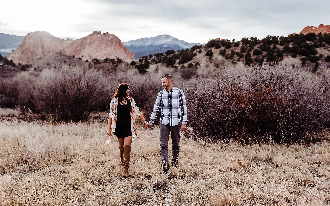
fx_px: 324
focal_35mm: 36
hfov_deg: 54.0
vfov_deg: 35.3
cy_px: 96
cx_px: 166
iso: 200
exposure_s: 1/1250
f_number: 2.8
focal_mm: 35
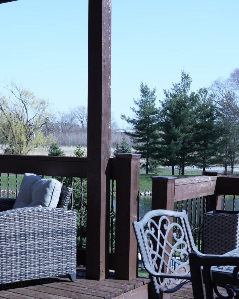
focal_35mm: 60
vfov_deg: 31.4
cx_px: 98
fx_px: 530
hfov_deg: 25.4
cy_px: 150
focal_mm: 28
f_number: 5.6
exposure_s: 1/125
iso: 100
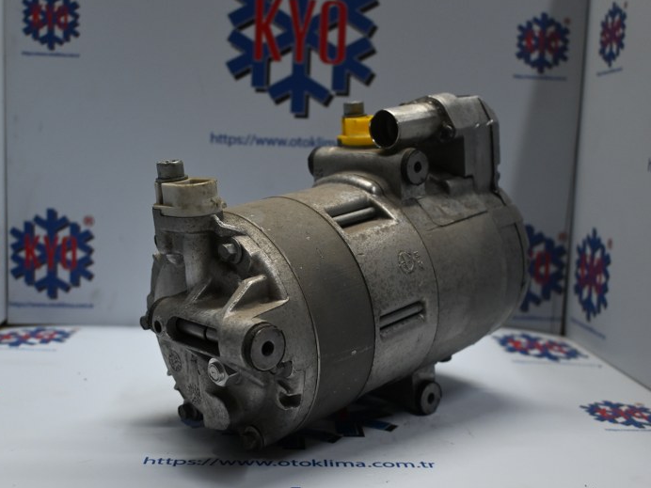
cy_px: 243
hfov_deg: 46.8
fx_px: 752
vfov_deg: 36.0
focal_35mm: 40
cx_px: 305
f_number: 4.2
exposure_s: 1/125
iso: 720
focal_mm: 24
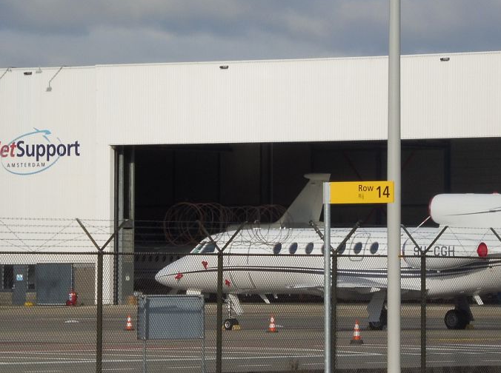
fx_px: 4679
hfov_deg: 6.1
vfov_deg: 4.6
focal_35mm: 324
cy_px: 148
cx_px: 356
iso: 100
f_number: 7.1
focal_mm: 38.2
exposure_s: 1/500
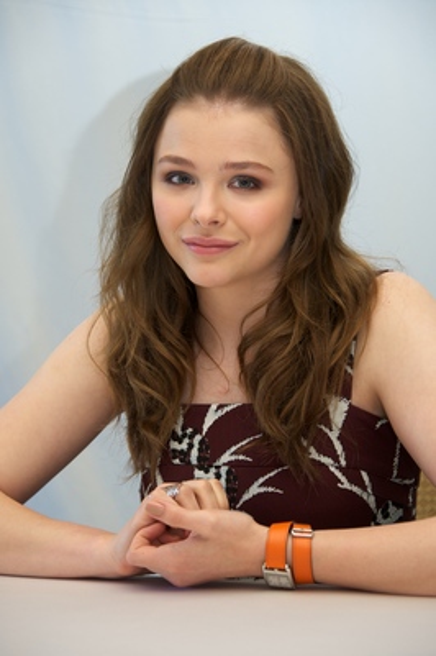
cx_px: 218
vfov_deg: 15.2
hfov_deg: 10.1
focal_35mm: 135
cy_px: 328
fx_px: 2457
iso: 500
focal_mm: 135
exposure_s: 1/60
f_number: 5.6
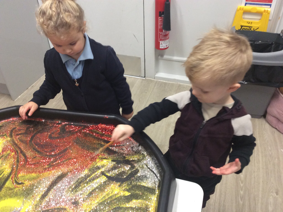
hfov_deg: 56.9
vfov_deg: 44.1
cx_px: 142
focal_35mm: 32
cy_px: 106
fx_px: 261
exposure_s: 1/25
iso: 125
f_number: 2.4
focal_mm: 3.3
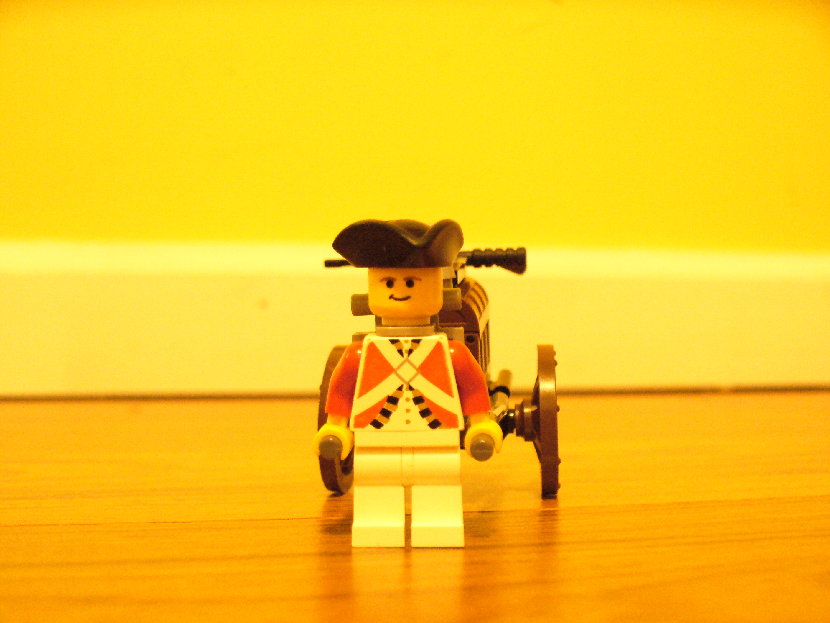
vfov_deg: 30.3
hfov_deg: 39.7
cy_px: 312
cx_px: 415
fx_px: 1151
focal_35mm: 48
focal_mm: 7.9
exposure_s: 1/8
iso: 400
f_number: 3
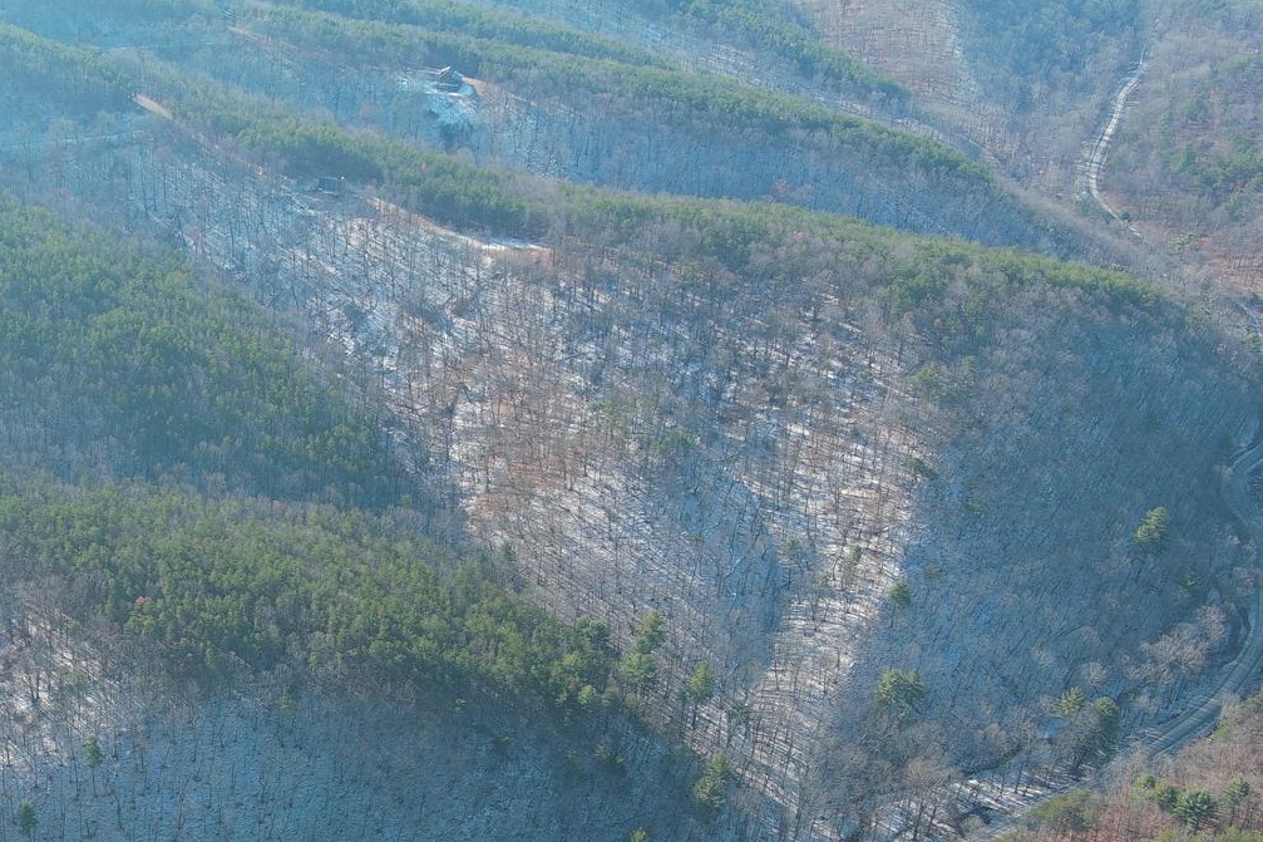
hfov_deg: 32.2
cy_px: 648
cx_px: 115
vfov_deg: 22.7
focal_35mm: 59
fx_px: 2069
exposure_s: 1/385
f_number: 2.8
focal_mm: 10.57
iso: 100
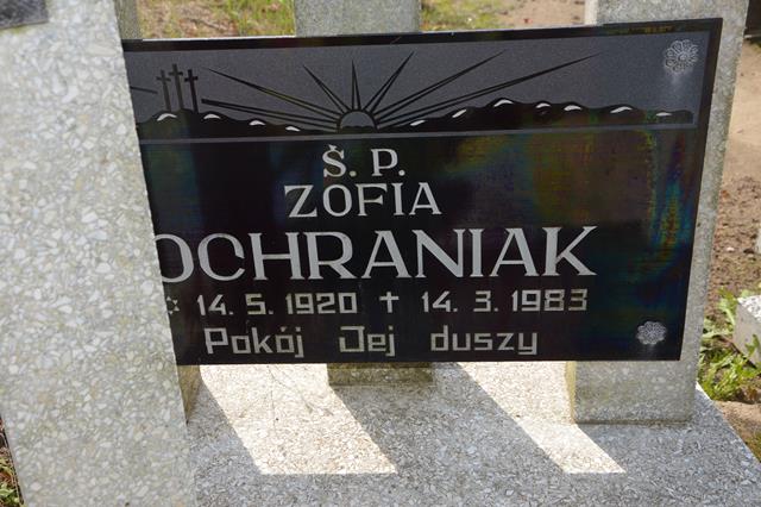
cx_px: 380
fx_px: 1077
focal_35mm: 51
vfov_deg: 26.5
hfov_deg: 38.9
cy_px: 254
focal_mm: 34
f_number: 6.3
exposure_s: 1/200
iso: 100
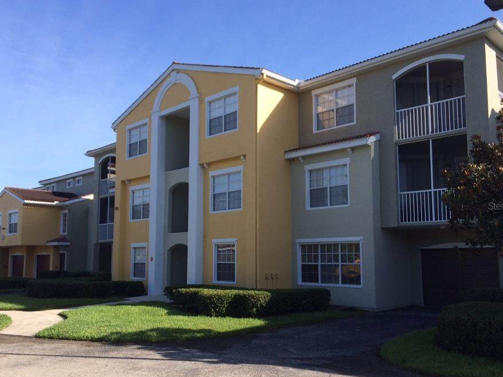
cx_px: 238
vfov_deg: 40.6
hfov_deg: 52.6
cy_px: 206
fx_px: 508
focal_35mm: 35
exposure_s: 1/1208
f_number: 2.2
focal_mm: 4.12
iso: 32
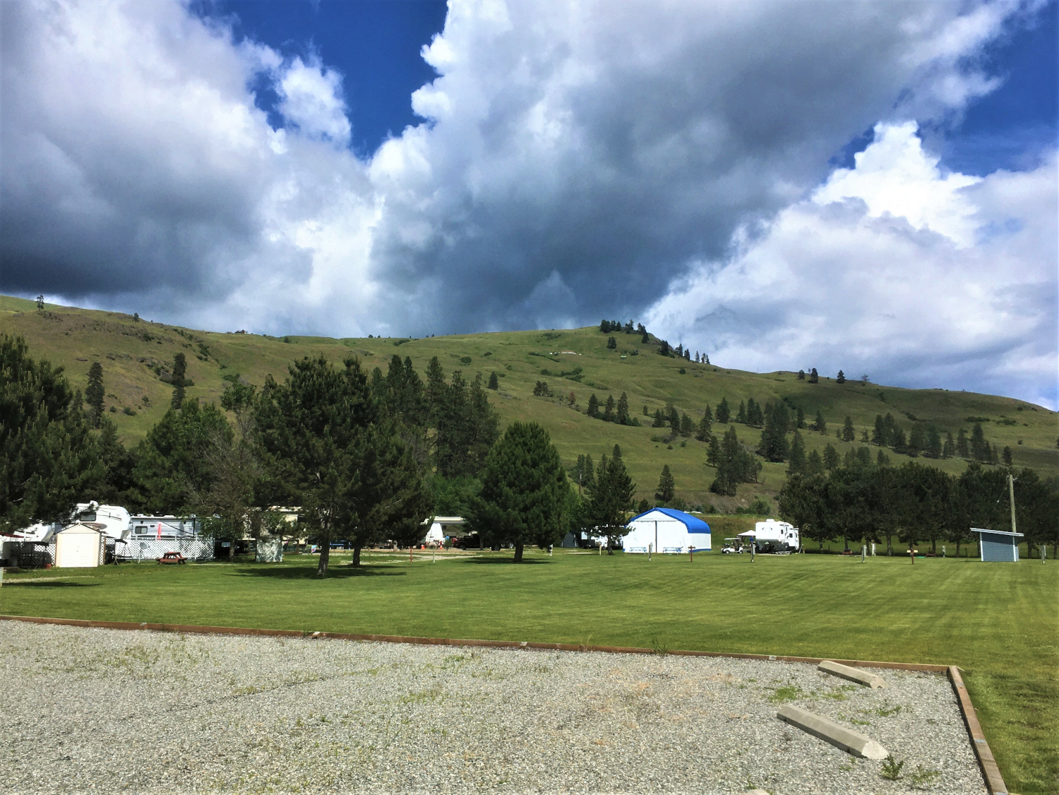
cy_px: 398
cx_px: 530
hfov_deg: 61.7
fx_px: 887
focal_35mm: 29
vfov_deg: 48.2
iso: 25
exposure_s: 1/2849
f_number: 2.2
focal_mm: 4.15
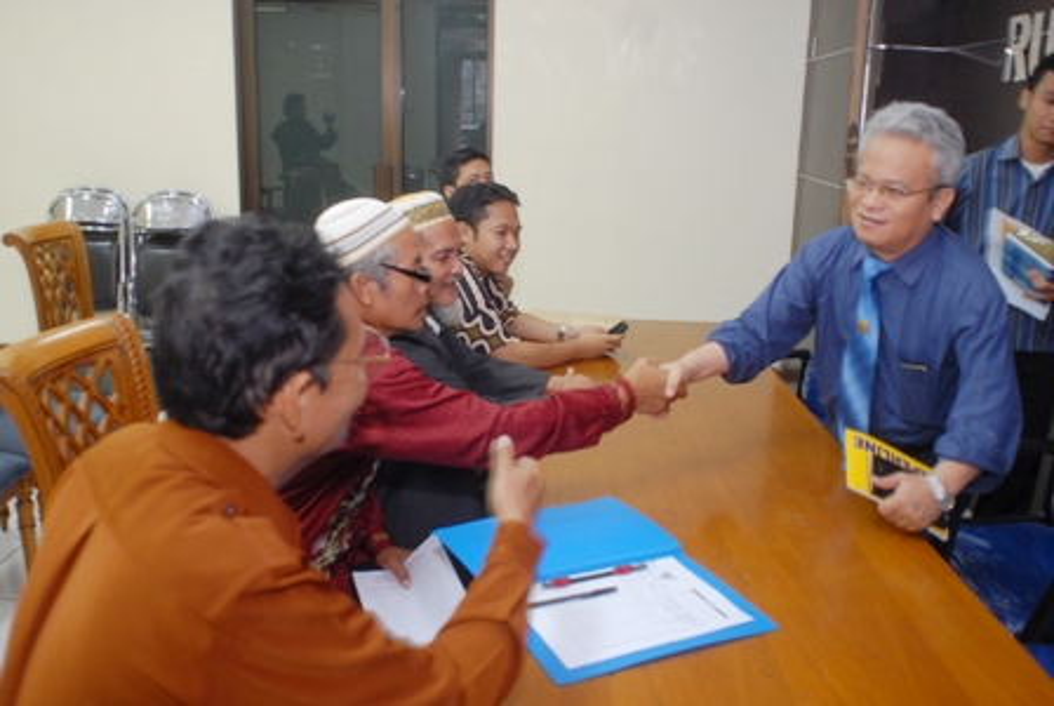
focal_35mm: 30
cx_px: 527
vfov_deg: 43.7
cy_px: 353
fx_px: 879
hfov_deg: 61.9
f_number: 3.5
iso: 400
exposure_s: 1/50
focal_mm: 20
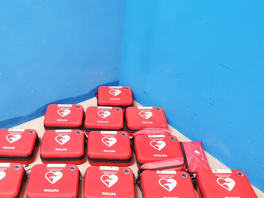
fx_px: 282
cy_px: 123
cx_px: 89
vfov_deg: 38.4
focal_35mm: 37
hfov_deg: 49.3
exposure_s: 1/25
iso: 320
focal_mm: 4.3
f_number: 2.4
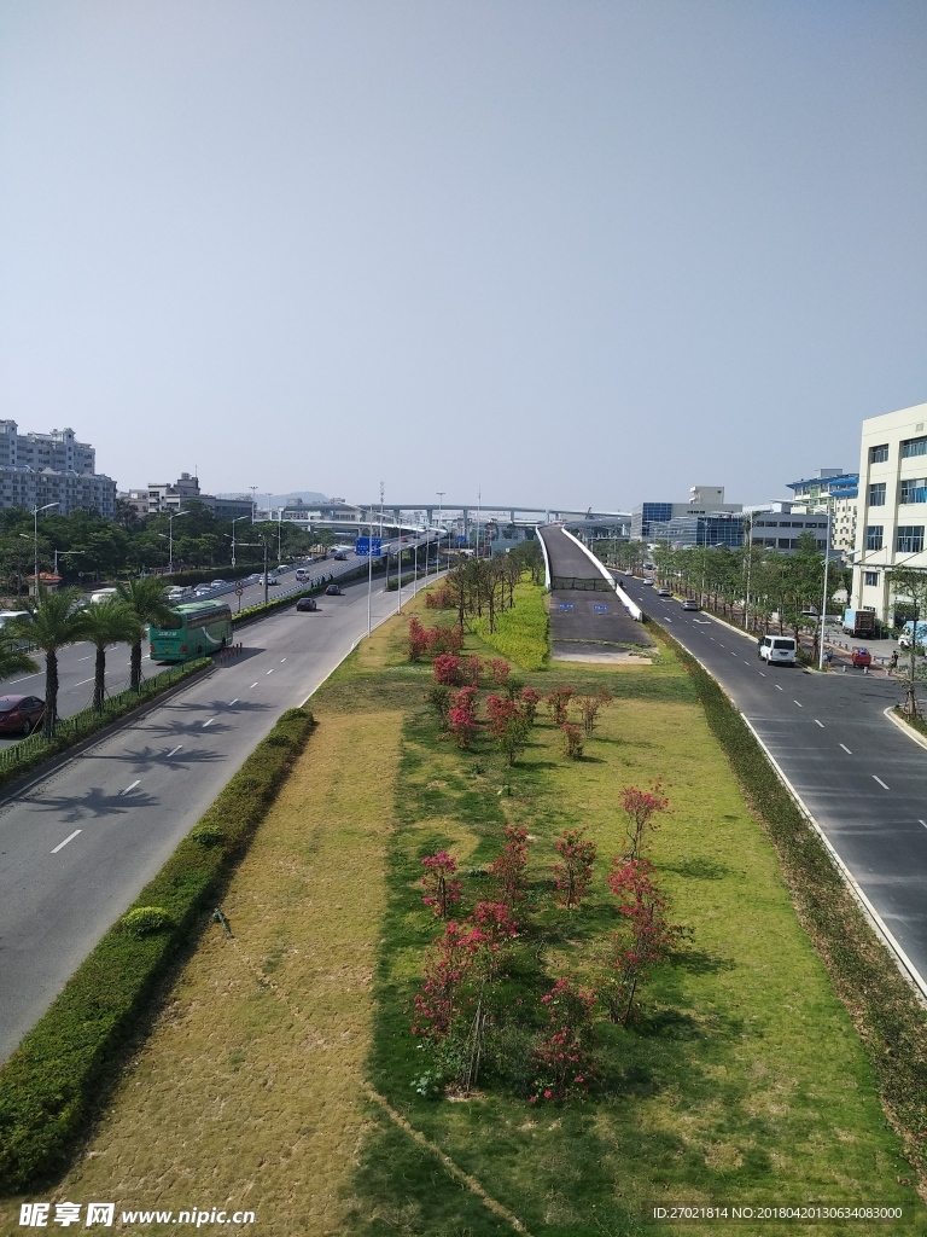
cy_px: 618
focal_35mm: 22
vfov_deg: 76.4
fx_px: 786
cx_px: 464
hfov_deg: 61.1
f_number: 2.2
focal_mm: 3.81
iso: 100
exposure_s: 1/1389
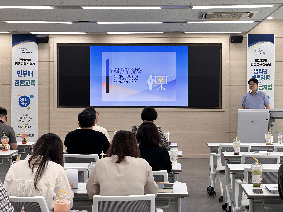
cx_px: 142
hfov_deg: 25.3
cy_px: 106
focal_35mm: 77
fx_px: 630
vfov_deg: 19.1
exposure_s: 1/120
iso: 80
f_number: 2.8
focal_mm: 9
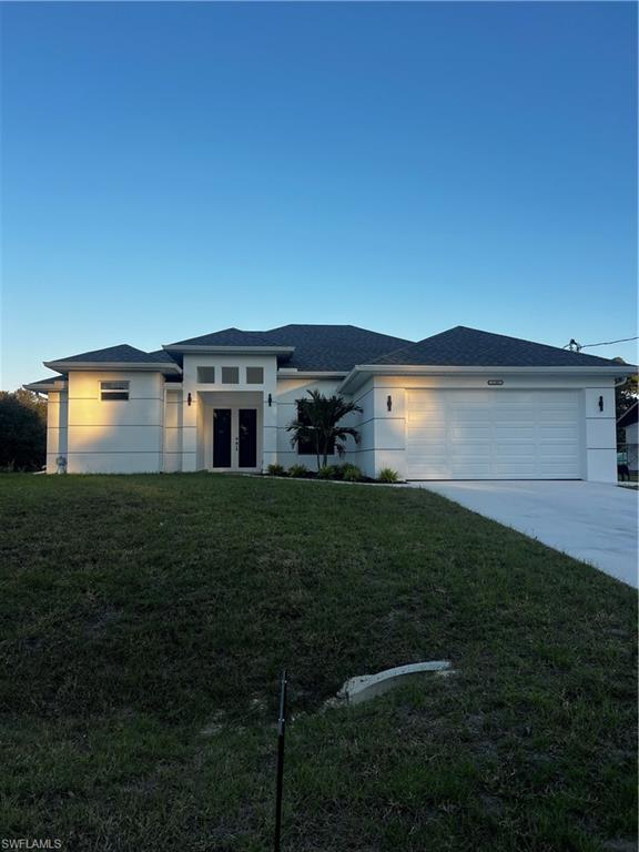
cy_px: 426
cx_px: 320
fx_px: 640
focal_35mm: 26
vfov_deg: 67.3
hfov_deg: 53.1
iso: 50
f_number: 1.5
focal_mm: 5.7
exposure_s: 1/1311
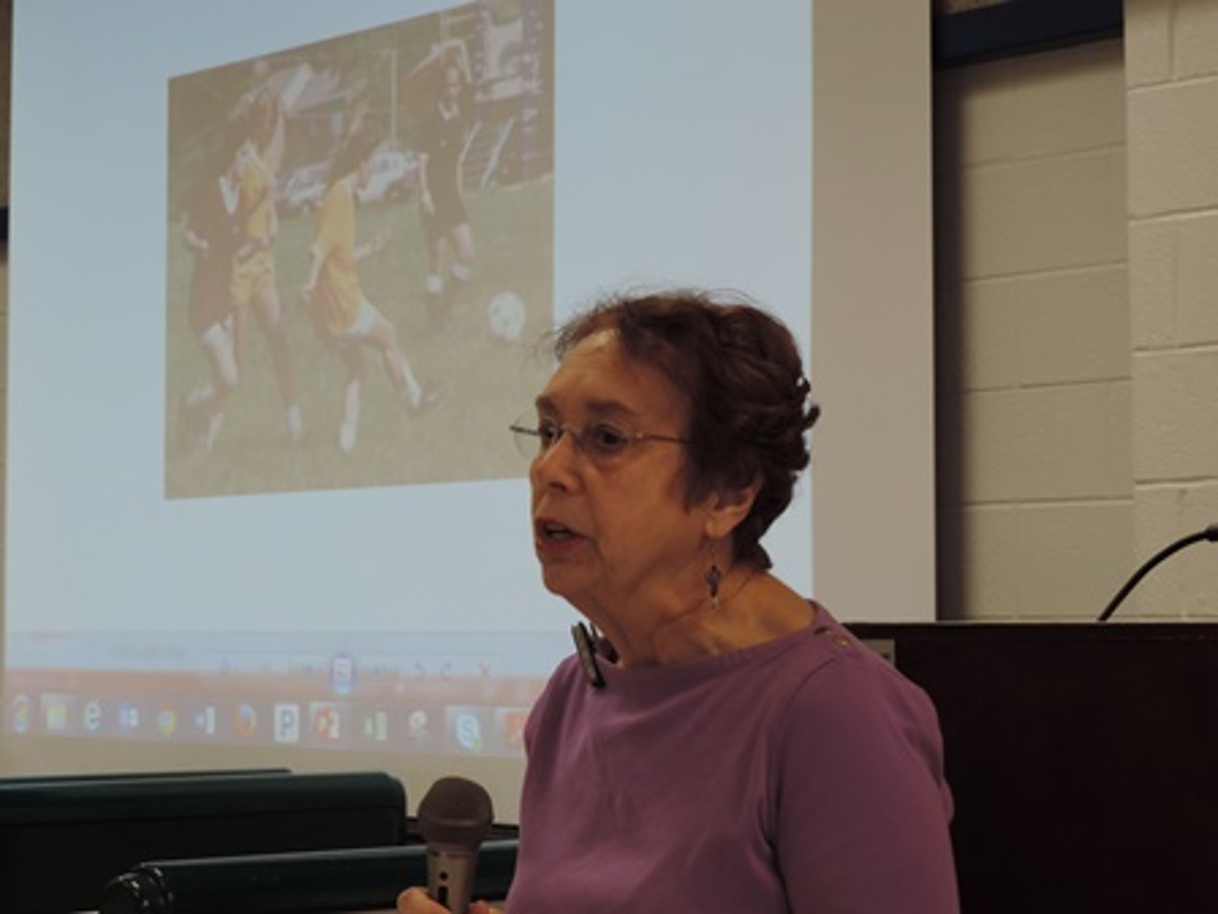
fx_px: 2639
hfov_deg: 26.0
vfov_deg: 19.6
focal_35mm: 75
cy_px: 457
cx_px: 609
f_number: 3.9
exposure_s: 1/100
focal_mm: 13.3
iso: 400
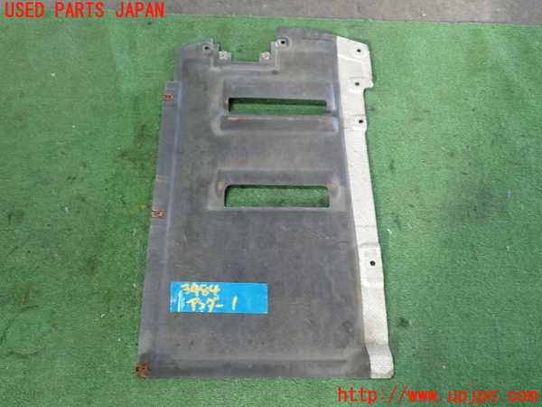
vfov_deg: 46.8
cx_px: 271
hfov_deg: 60.0
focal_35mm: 30
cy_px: 204
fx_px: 470
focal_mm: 5.4
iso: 320
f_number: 2.3
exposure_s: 1/30
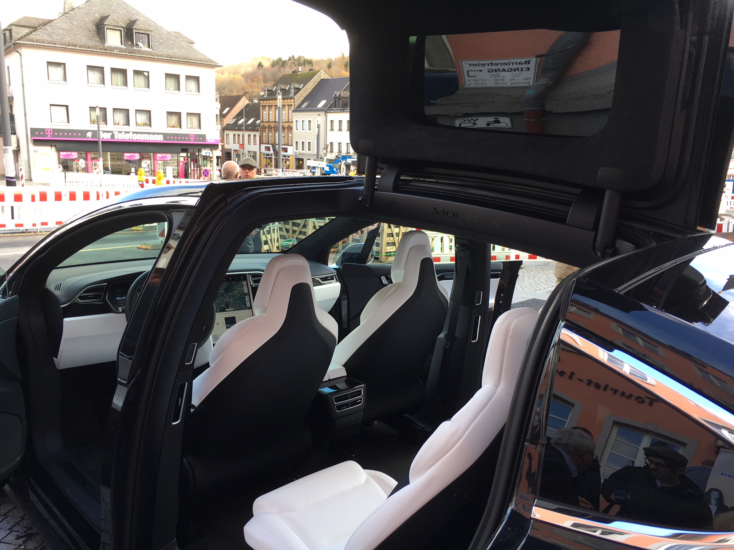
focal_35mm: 29
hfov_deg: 61.7
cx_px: 367
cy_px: 275
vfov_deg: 48.2
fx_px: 615
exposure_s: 1/100
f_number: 2.2
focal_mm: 4.15
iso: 32
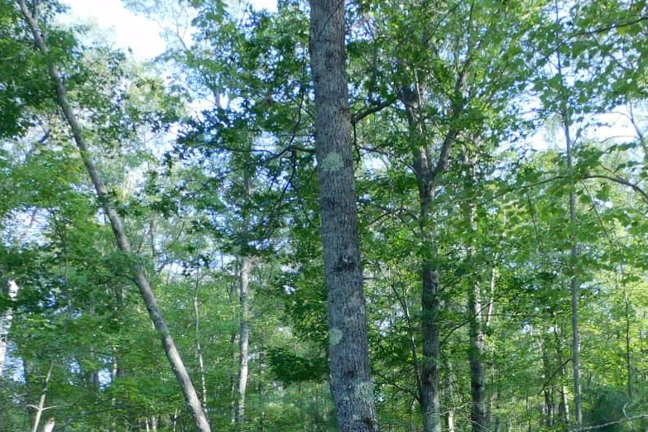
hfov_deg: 38.7
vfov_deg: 25.0
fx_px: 918
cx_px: 395
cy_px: 446
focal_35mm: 51
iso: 125
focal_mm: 4.3
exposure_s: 1/100
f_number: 3.3
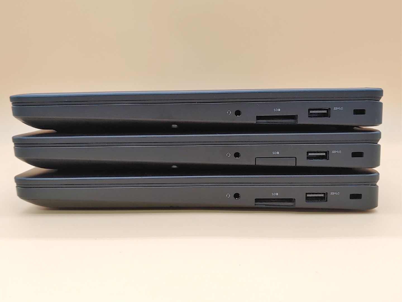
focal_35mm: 36
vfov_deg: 39.7
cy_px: 151
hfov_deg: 51.4
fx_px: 418
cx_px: 201
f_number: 1.8
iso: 50
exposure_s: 1/61
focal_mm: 4.36
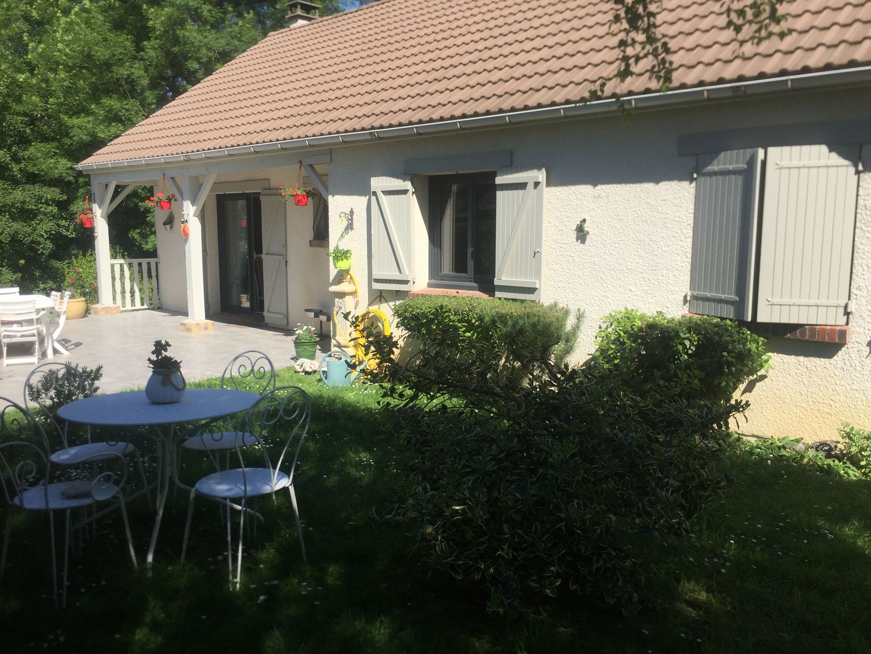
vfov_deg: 48.2
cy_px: 327
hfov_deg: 61.7
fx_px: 730
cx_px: 436
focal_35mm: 29
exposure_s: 1/1980
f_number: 2.2
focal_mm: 4.15
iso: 32
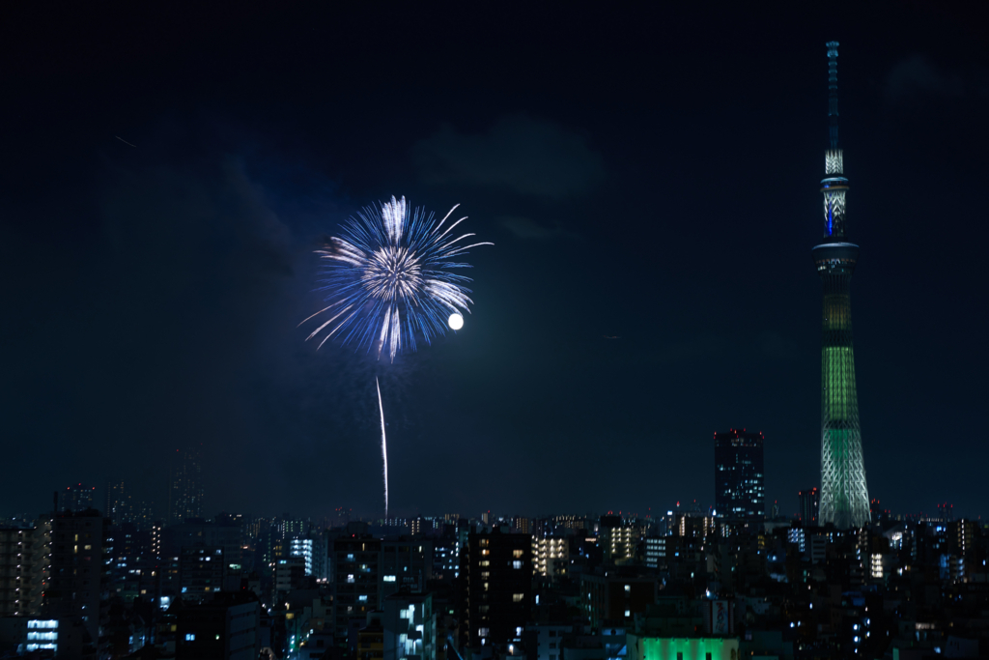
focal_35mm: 60
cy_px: 330
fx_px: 1648
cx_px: 494
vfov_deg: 22.6
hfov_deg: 33.4
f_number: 4.5
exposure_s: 2
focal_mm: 60
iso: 100
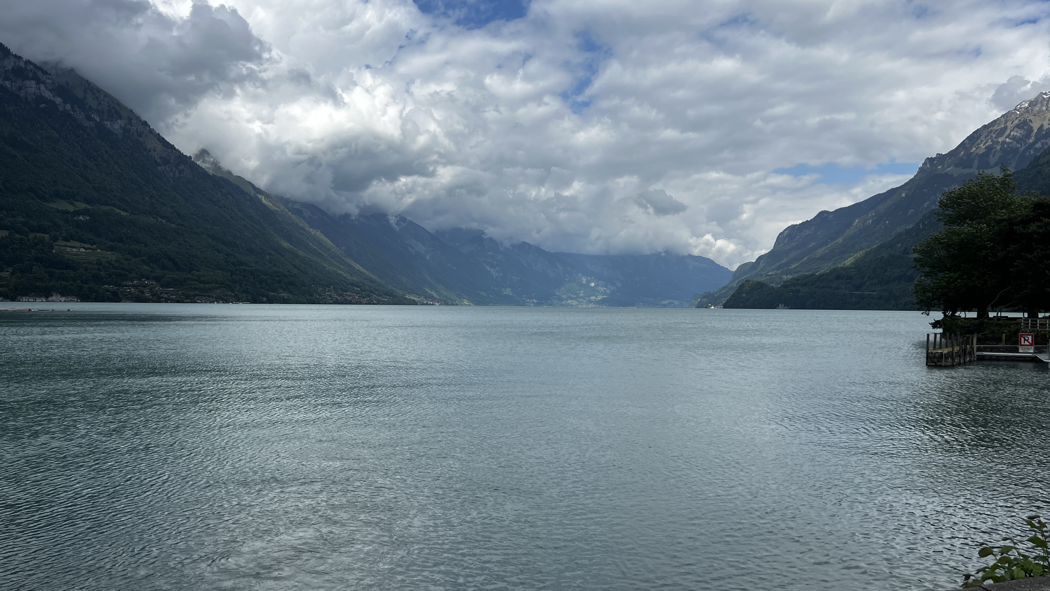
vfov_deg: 40.2
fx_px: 807
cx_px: 528
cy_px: 312
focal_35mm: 29
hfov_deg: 66.1
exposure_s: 1/6993
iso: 50
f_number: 1.5
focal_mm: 5.7
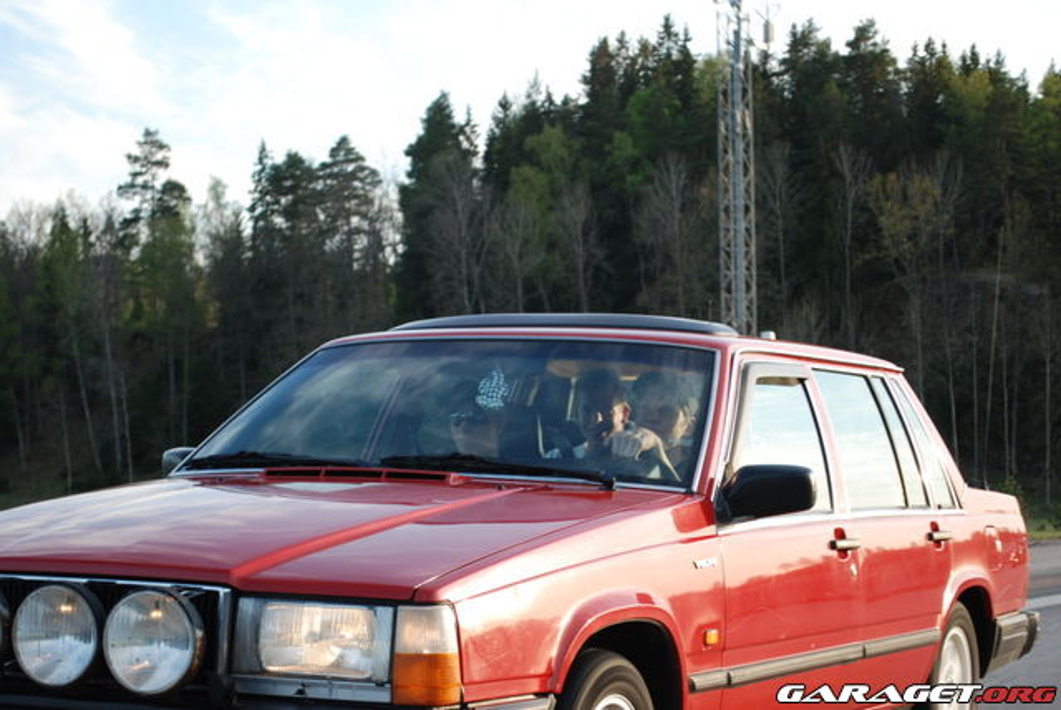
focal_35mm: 82
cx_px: 530
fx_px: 2434
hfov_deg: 24.6
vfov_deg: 16.6
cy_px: 355
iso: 200
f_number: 5.6
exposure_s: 1/125
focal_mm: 55
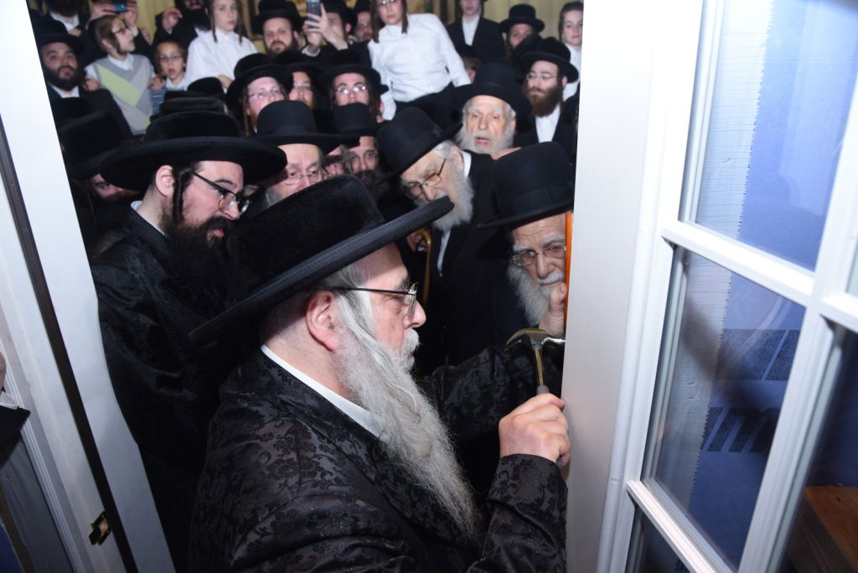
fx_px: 572
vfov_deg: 53.2
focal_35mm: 24
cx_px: 429
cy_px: 286
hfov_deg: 73.7
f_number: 5
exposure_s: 1/125
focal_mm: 24
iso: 800
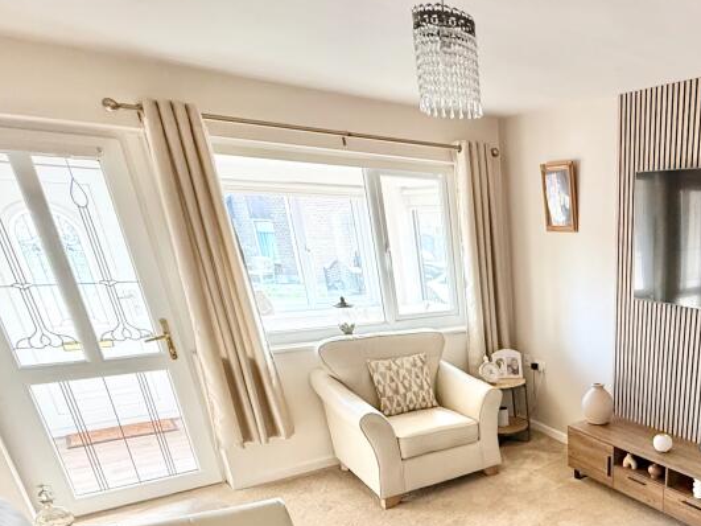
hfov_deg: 56.8
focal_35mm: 27
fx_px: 547
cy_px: 468
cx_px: 623
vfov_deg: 46.6
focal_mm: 2.22
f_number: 2.2
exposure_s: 1/60
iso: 640
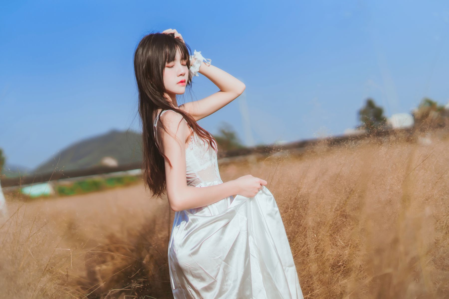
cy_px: 150
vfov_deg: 27.0
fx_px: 624
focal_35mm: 50
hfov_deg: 39.6
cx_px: 224
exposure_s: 1/8000
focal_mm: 50
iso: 64
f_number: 1.4
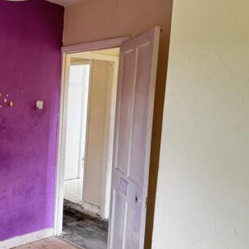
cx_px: 29
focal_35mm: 40
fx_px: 326
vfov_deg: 41.8
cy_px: 114
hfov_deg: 39.1
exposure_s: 1/116
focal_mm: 6.76
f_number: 1.78
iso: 200
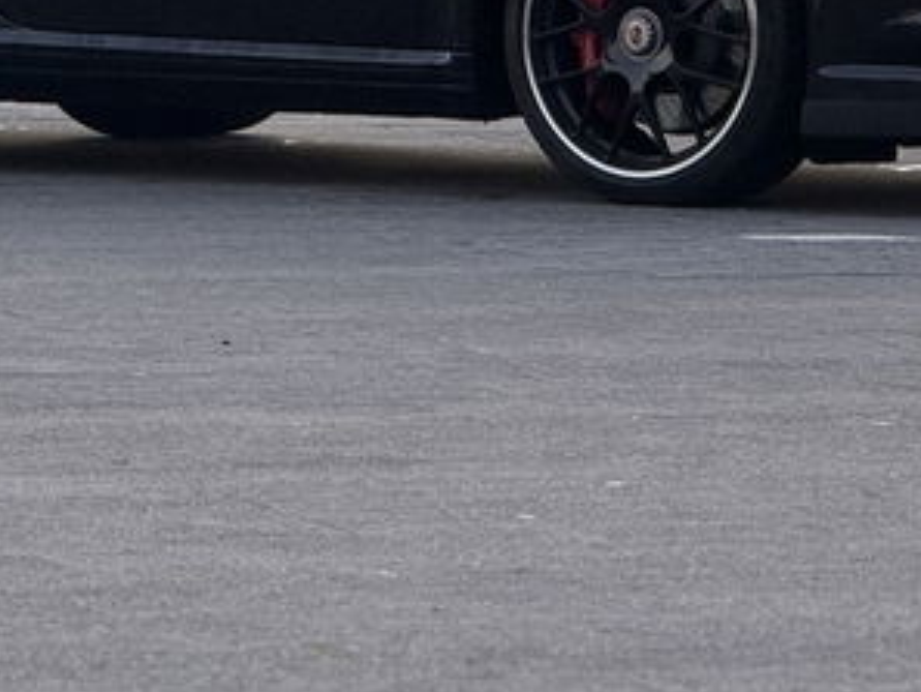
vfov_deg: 4.8
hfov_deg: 6.4
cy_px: -140
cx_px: 459
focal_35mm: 310
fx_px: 8251
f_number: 2.8
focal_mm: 15.66
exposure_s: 1/99
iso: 100
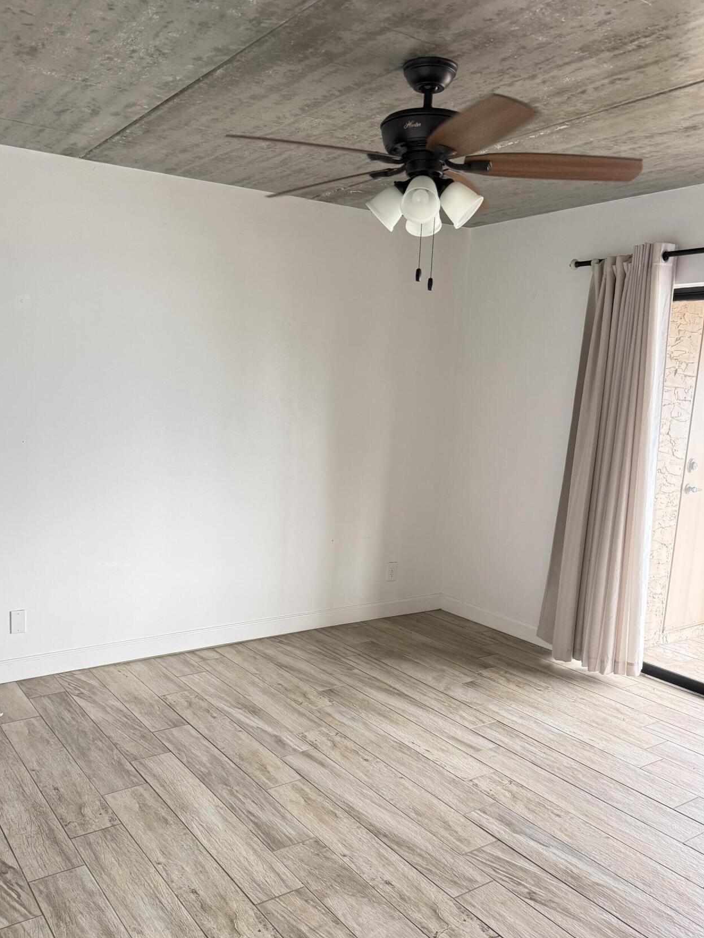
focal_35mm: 29
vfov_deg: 61.2
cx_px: 324
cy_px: 557
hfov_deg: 48.2
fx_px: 786
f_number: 1.78
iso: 200
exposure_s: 1/121
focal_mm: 6.76
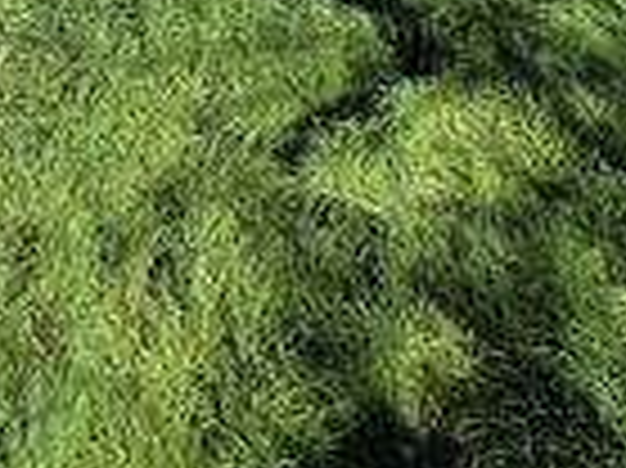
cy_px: -468
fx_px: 1193
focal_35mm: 66
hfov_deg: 29.0
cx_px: 160
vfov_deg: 16.7
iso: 40
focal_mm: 2.2
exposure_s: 1/1677
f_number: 1.9
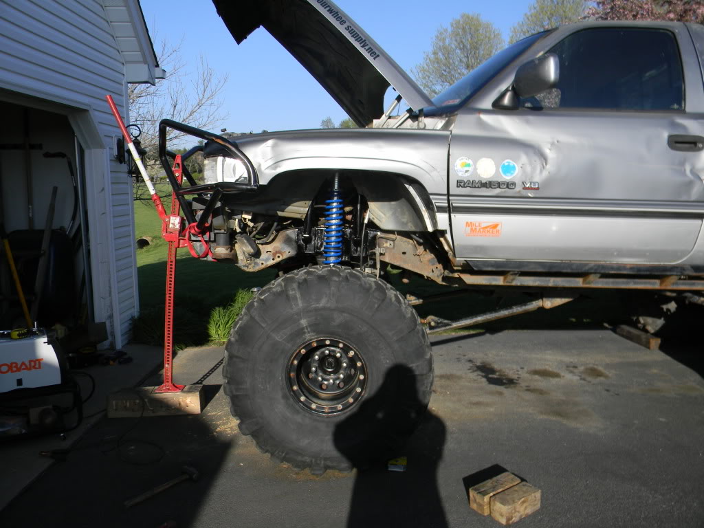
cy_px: 264
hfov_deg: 63.4
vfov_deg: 49.7
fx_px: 569
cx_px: 352
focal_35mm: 28
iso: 80
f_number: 3.5
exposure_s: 1/768
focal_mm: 5
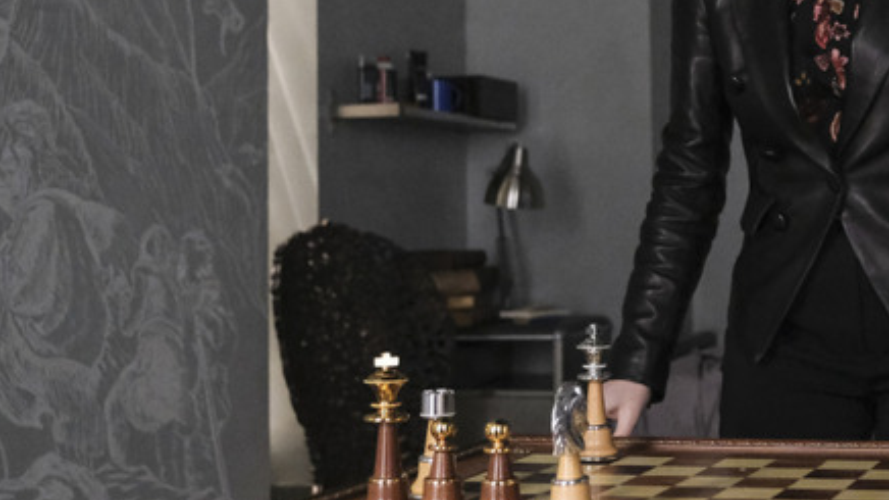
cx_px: 773
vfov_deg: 19.9
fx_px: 1414
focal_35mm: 60
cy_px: 131
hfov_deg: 33.4
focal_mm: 21.3
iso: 10000
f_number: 3.2
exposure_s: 1/200
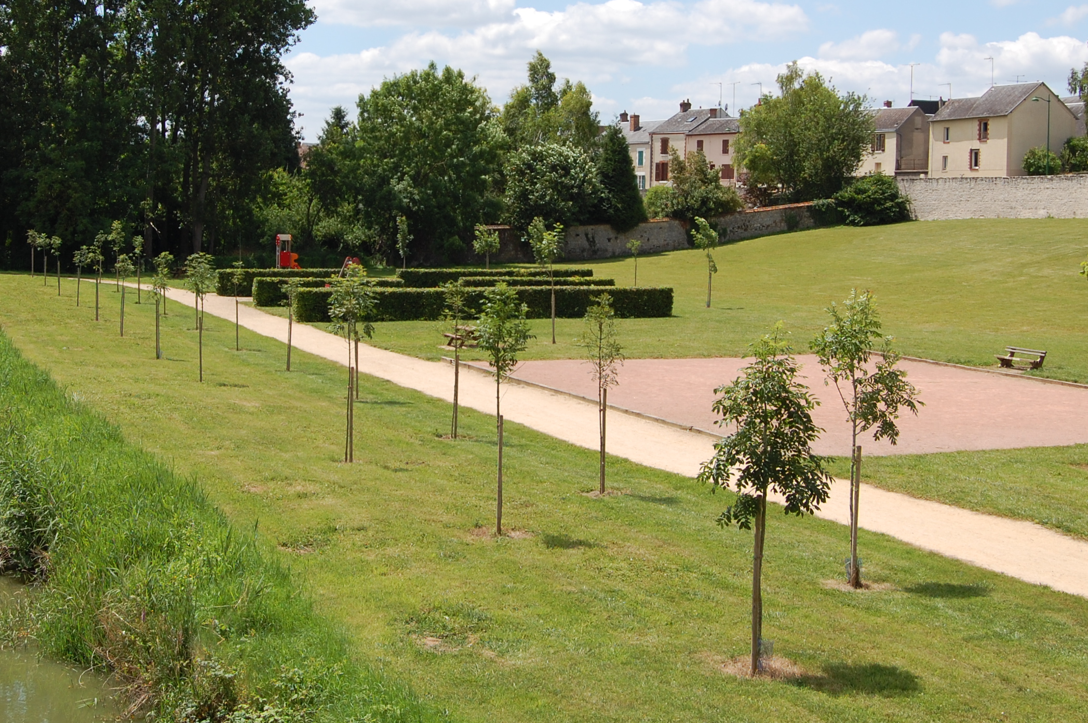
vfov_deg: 24.0
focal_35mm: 56
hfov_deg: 35.6
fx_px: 1691
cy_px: 208
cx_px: 446
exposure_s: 1/320
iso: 200
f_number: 9
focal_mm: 26
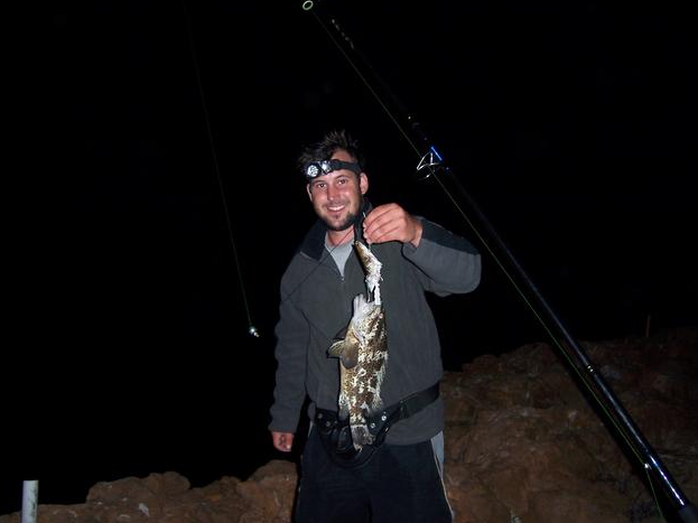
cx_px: 345
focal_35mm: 37
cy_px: 265
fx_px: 746
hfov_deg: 50.1
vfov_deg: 38.7
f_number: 2.8
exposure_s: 1/60
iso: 125
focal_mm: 6.2
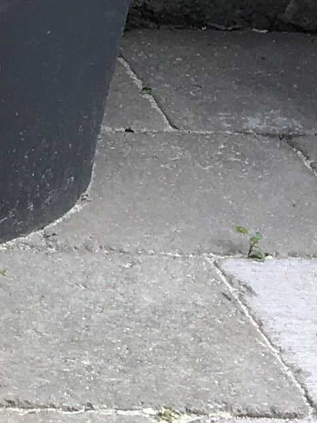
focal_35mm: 186
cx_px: -686
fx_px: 2273
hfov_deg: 7.0
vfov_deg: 10.1
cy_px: -322
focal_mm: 4.15
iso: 25
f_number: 2.2
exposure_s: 1/104
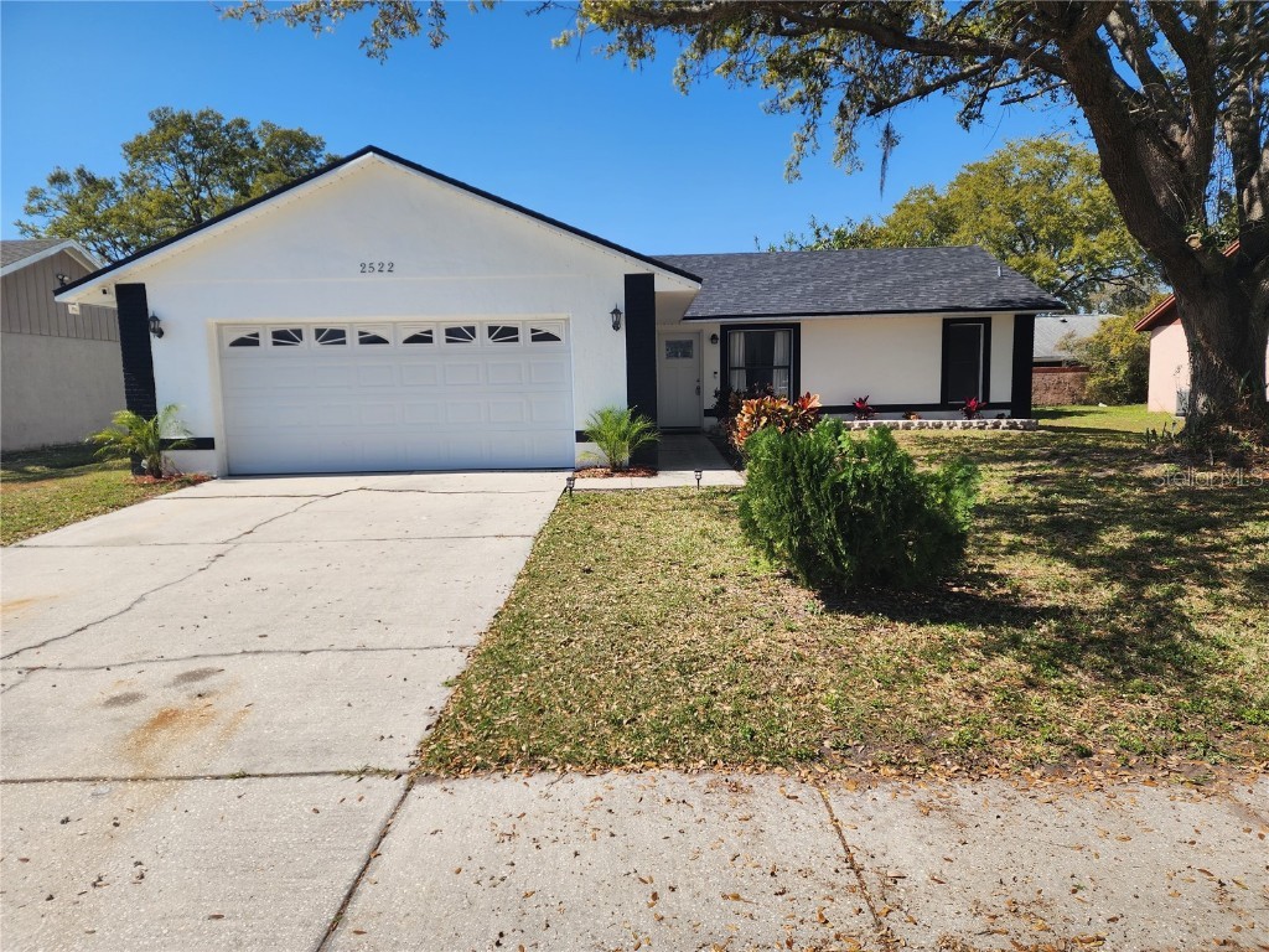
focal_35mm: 23
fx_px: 843
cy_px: 476
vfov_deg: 58.9
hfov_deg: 73.9
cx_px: 634
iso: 12
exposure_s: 1/1093
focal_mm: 6.4
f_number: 1.8
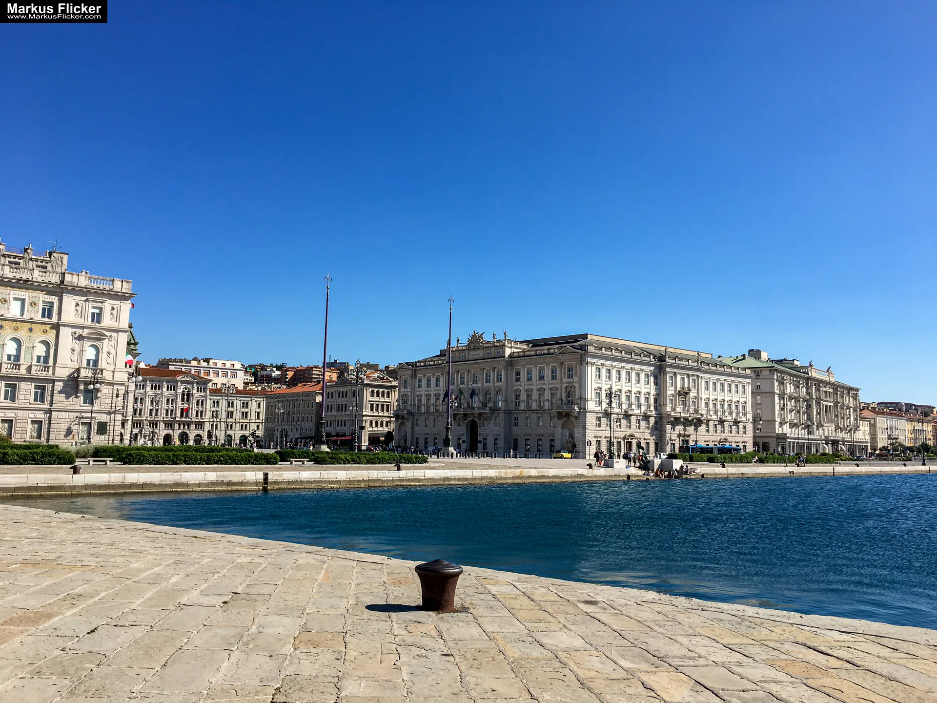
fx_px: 785
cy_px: 352
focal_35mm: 29
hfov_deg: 61.7
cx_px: 468
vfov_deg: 48.2
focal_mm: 4.15
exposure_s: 1/1700
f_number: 2.2
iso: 25
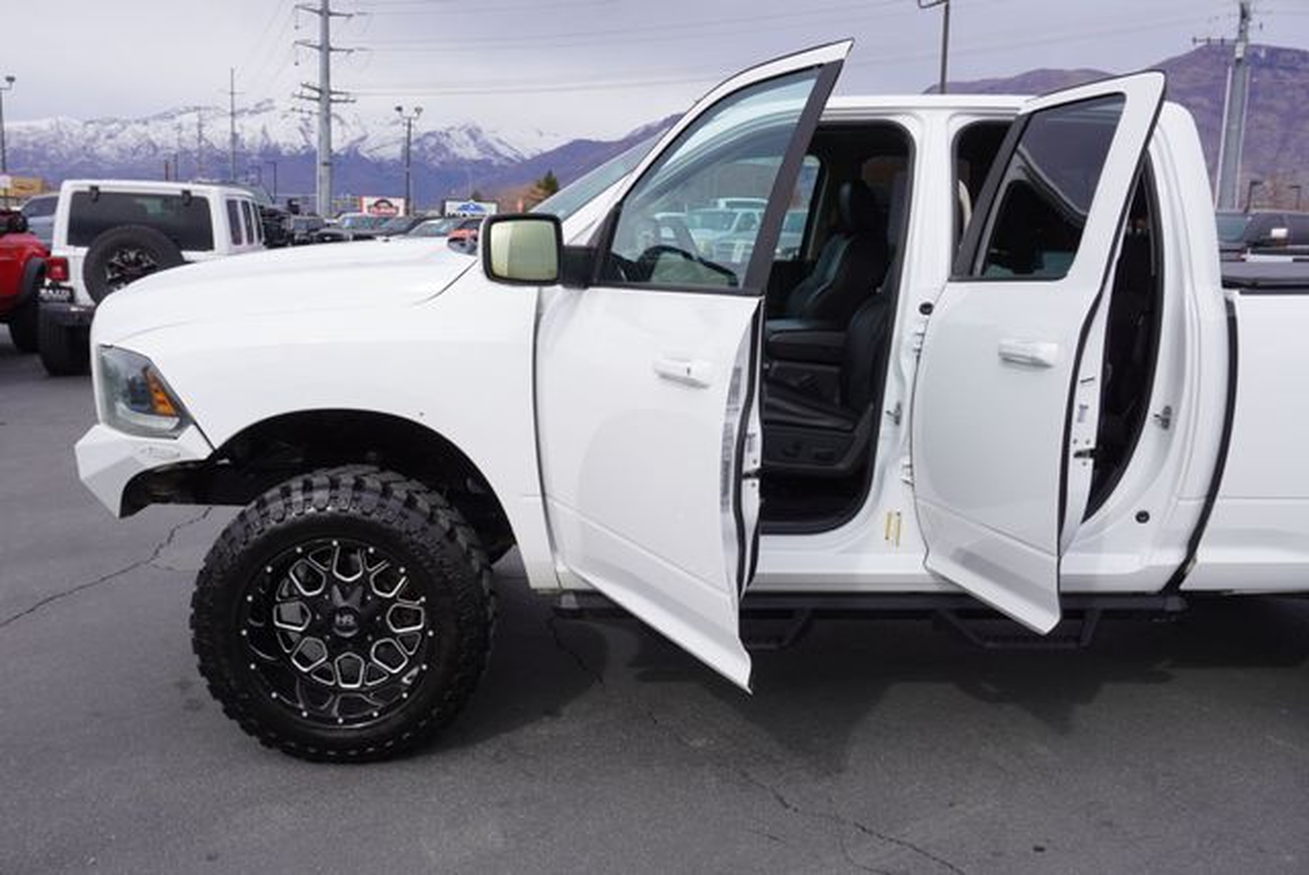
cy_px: 438
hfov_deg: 59.4
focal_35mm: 32
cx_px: 654
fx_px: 1146
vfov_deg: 41.8
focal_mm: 21
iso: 100
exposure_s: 1/125
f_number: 9
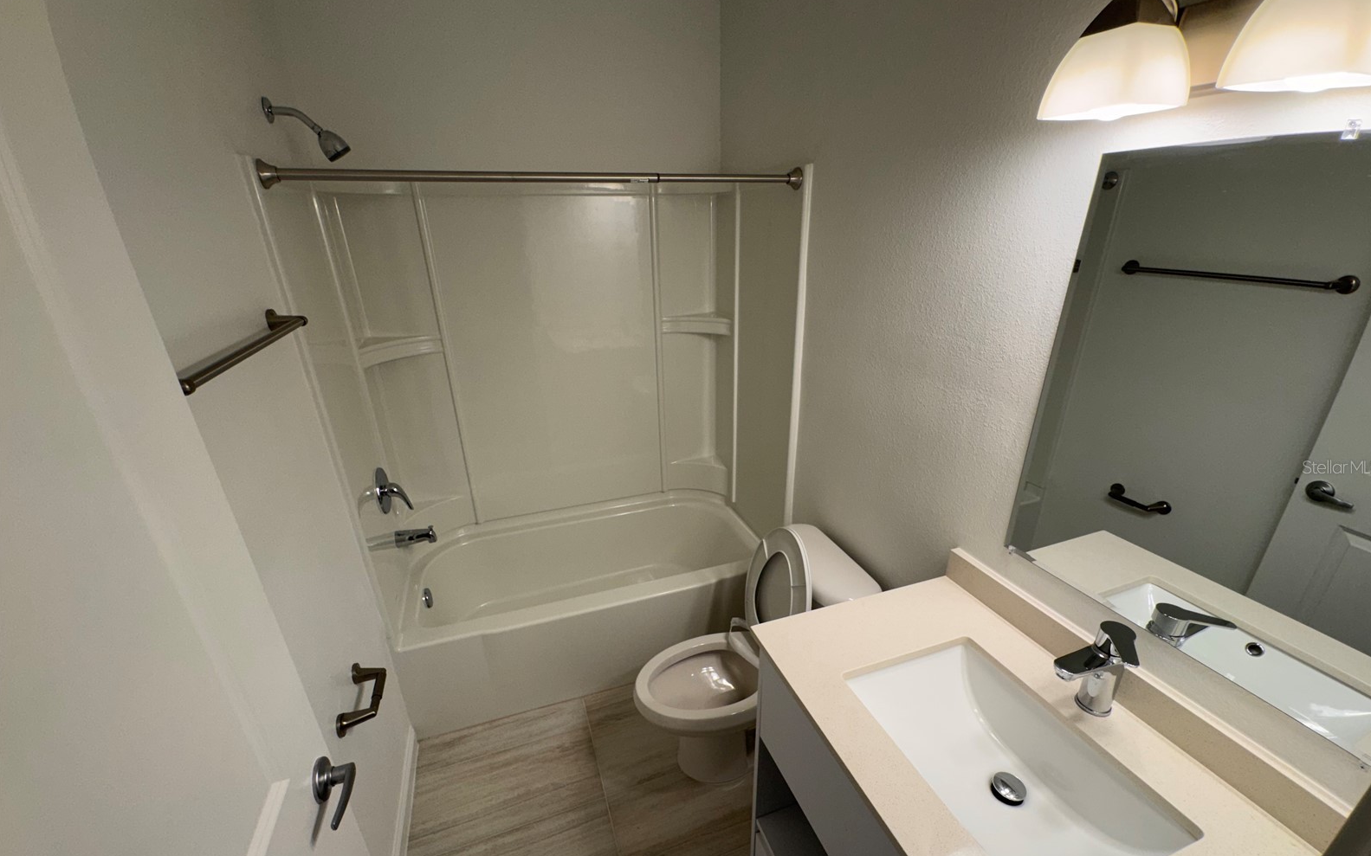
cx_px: 691
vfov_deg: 74.6
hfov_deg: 101.5
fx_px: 560
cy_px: 467
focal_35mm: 15
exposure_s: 1/120
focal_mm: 2.22
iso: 50
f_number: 2.2
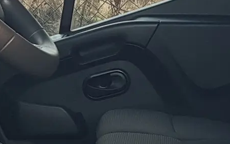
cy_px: 75
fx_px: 921
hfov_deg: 14.2
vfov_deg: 8.9
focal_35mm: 147
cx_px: 120
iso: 64
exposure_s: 1/100
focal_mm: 4.2
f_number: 1.7
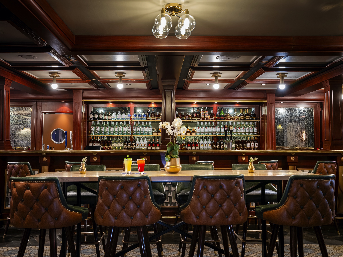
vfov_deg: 39.7
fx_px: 357
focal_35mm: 36
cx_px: 172
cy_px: 128
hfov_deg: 51.4
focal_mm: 45
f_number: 8
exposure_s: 1/2
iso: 800
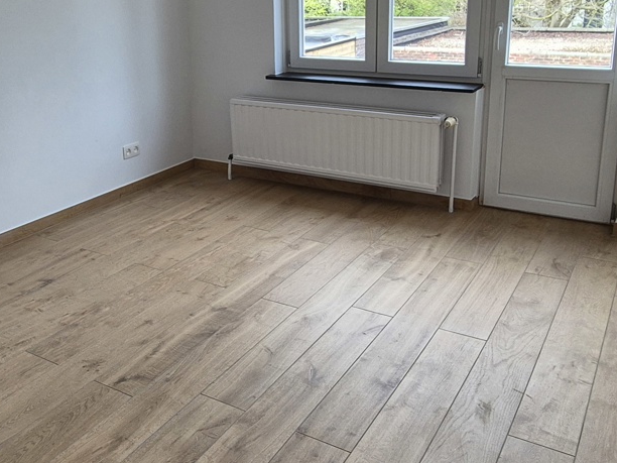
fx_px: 606
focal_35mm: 34
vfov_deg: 41.1
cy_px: 145
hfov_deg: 53.5
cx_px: 244
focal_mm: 2.2
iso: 64
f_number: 2.2
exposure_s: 1/100
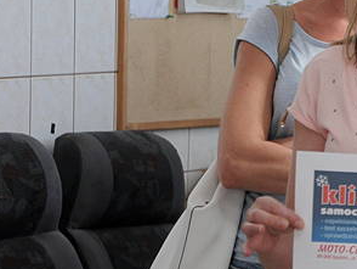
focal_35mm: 333
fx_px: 3437
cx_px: 452
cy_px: 36
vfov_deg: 4.5
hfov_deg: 5.9
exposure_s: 1/160
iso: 800
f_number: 5.6
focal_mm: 80
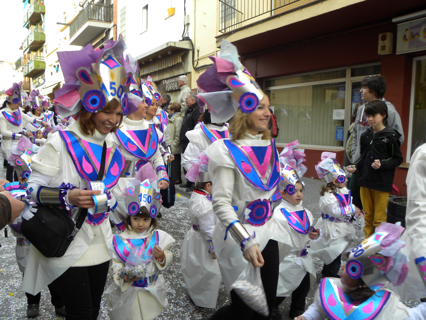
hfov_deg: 60.0
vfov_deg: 46.8
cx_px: 208
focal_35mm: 30
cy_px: 163
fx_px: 369
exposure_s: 1/60.4
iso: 64
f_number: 3.2
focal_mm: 5.2
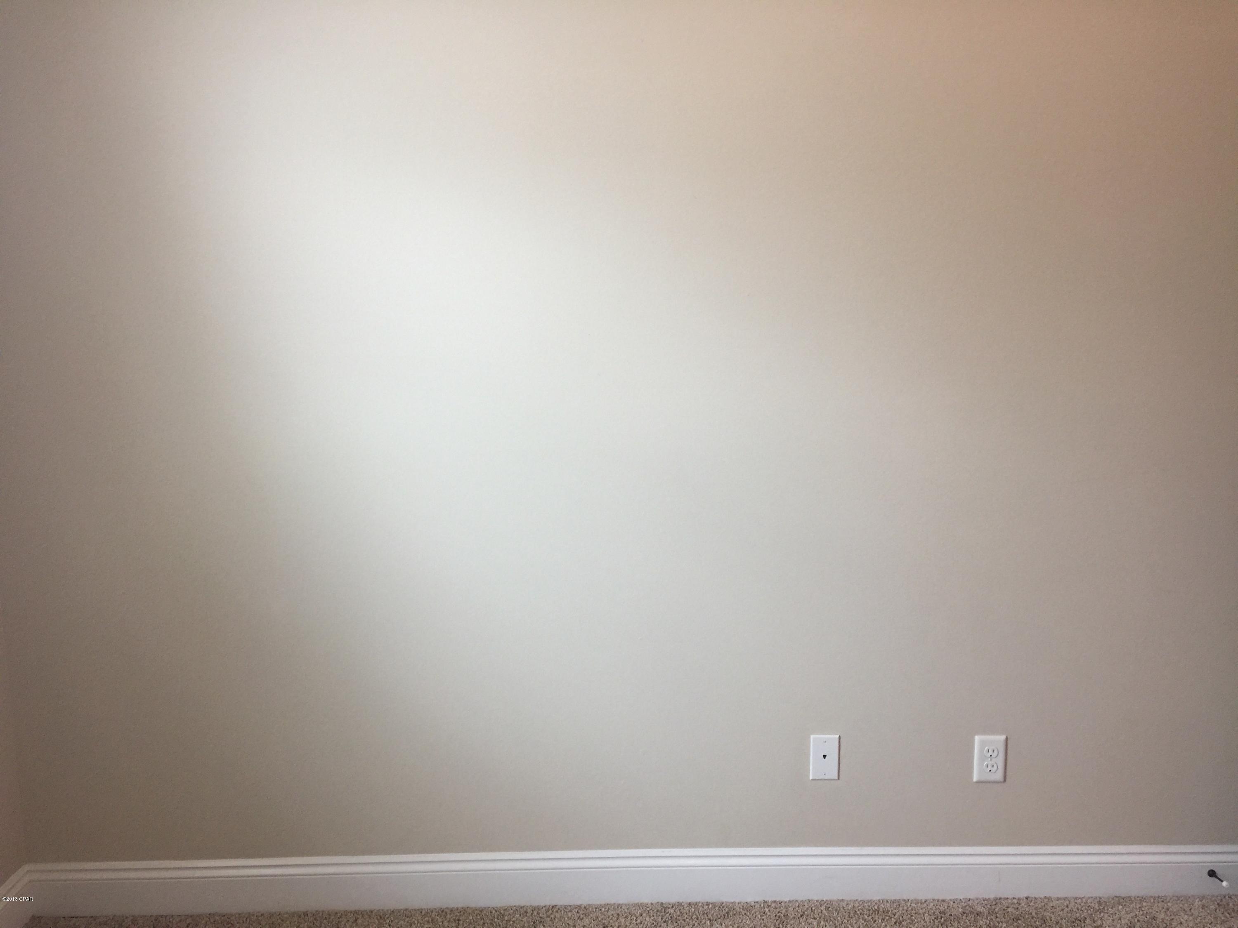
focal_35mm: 29
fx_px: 1037
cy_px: 464
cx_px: 619
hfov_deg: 61.7
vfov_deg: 48.2
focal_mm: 4.15
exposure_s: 1/30
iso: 50
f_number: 2.2
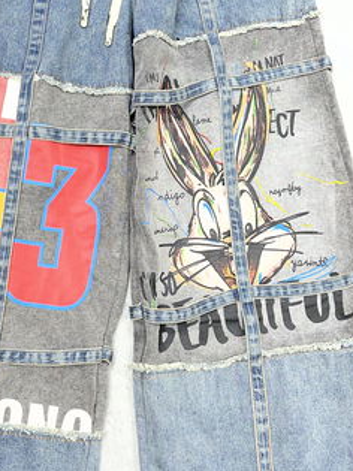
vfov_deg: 34.9
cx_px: 100
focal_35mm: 55
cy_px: 208
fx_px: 748
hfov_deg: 26.3
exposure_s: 1/114
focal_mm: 5.1
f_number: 1.6
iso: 32
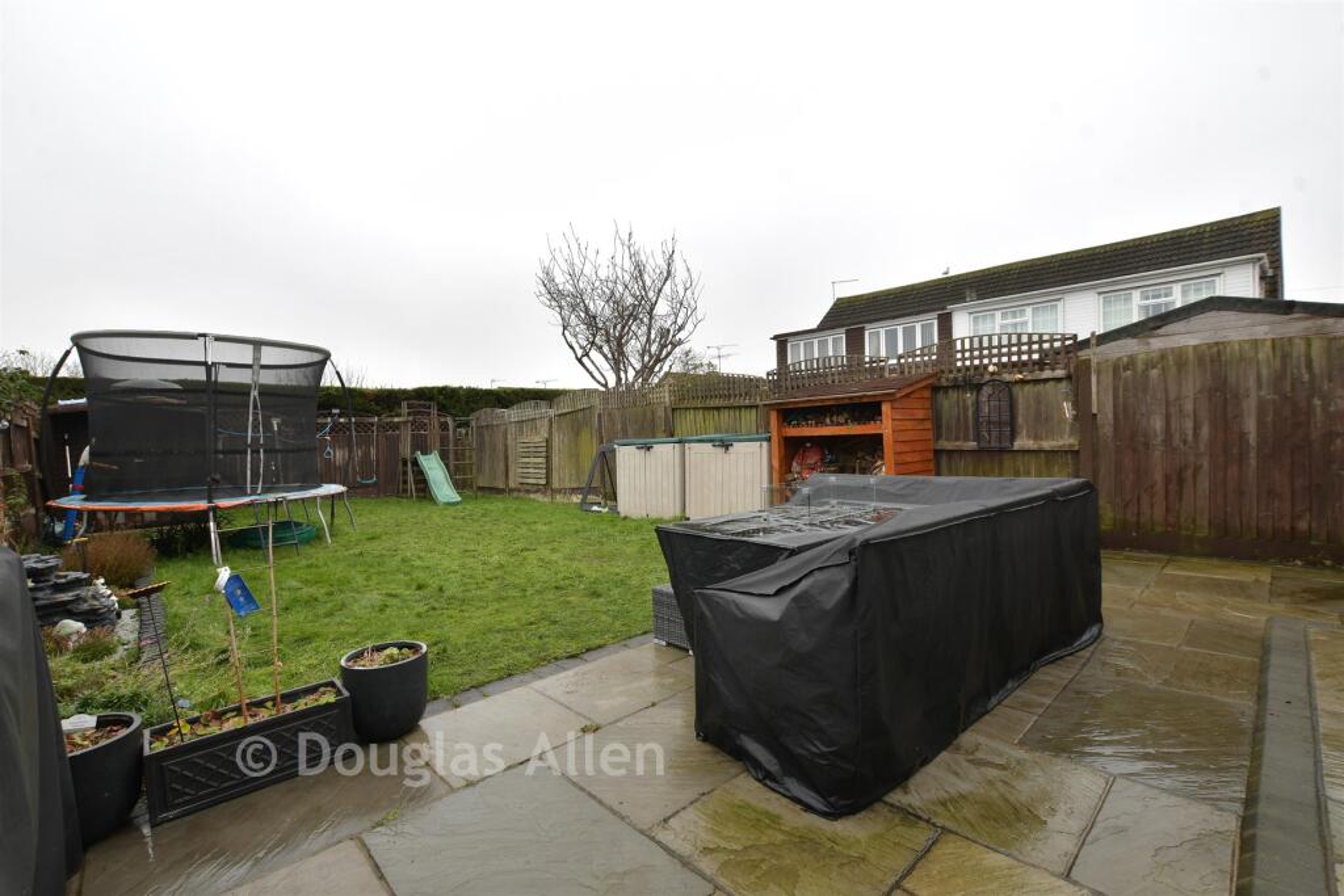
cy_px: 448
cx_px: 672
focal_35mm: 15
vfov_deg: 77.3
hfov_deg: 100.4
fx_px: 560
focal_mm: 10
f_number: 8
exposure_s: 1/8
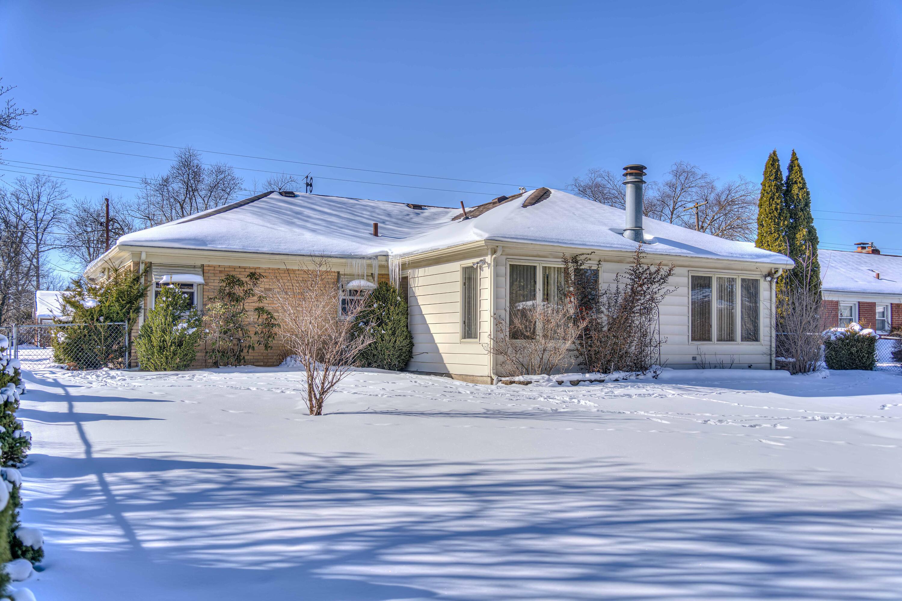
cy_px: 300
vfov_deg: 41.1
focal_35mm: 32
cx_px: 451
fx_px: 802
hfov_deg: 58.7
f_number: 3.2
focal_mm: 32
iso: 200
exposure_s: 1/6400
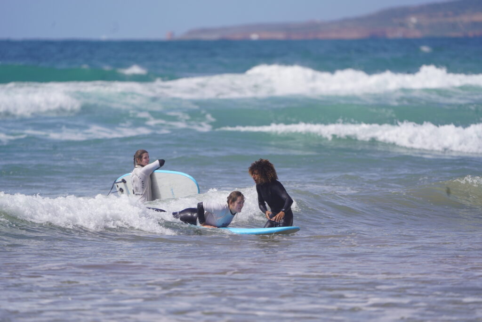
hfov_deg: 3.7
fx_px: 7485
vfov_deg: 2.5
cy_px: 161
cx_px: 241
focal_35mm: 559
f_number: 6.3
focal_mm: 559
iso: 100
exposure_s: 1/640
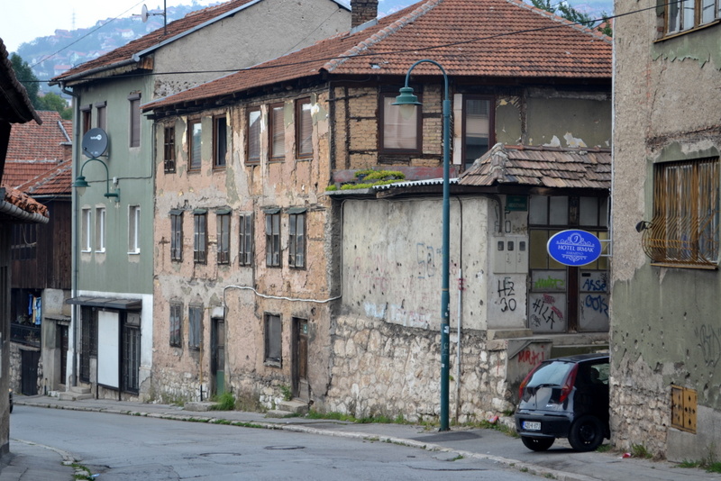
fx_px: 1653
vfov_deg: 16.6
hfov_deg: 24.6
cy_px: 240
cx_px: 360
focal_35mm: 82
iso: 200
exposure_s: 1/125
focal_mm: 55
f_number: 5.6
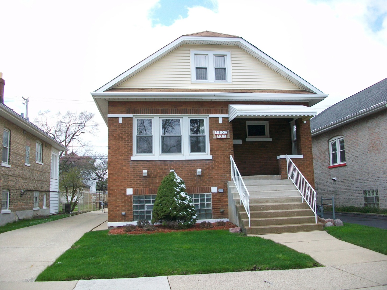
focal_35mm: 32
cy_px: 145
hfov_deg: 56.8
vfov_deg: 44.2
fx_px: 358
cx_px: 194
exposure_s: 1/500
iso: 64
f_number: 2.8
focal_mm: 5.7
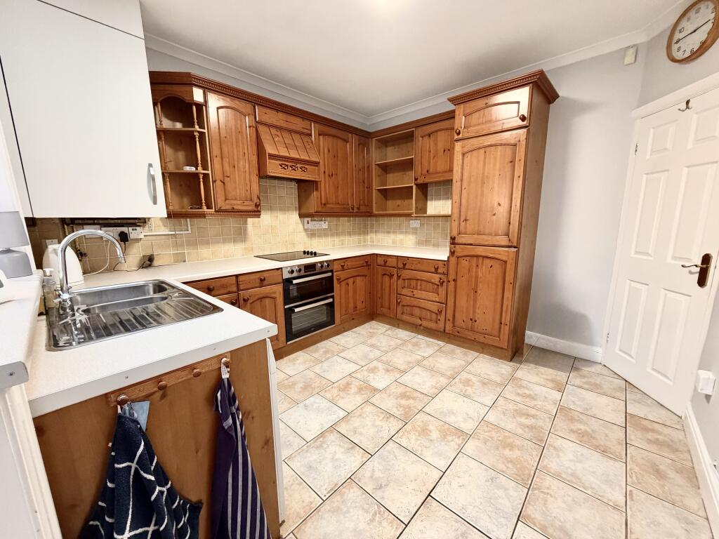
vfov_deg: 85.7
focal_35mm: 14
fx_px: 291
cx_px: 360
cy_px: 270
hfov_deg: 102.1
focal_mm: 2.22
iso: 320
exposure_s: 1/63
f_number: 2.2
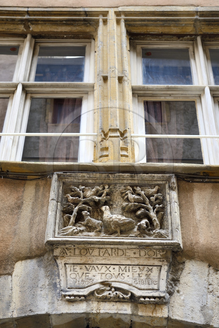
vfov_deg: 33.4
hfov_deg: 22.6
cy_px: 164
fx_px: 548
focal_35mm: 60
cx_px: 110
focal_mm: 60
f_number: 4.5
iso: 400
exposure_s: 1/125
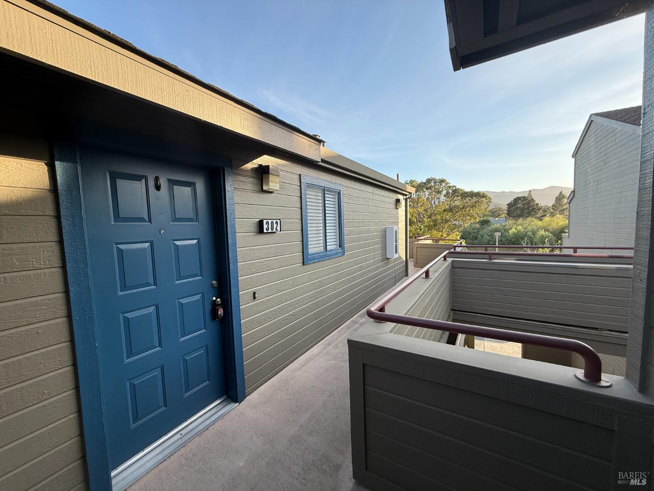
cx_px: 327
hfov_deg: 102.1
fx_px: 265
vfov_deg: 85.7
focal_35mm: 14
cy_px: 246
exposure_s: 1/506
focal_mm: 2.22
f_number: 2.2
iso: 64
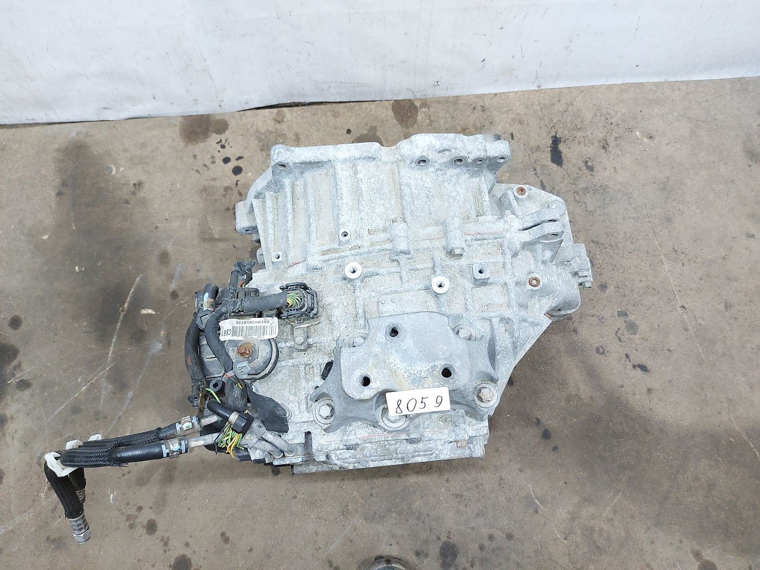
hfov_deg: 71.6
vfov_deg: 56.8
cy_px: 285
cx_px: 380
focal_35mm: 24
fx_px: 527
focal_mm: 5.23
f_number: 1.8
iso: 200
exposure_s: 1/50
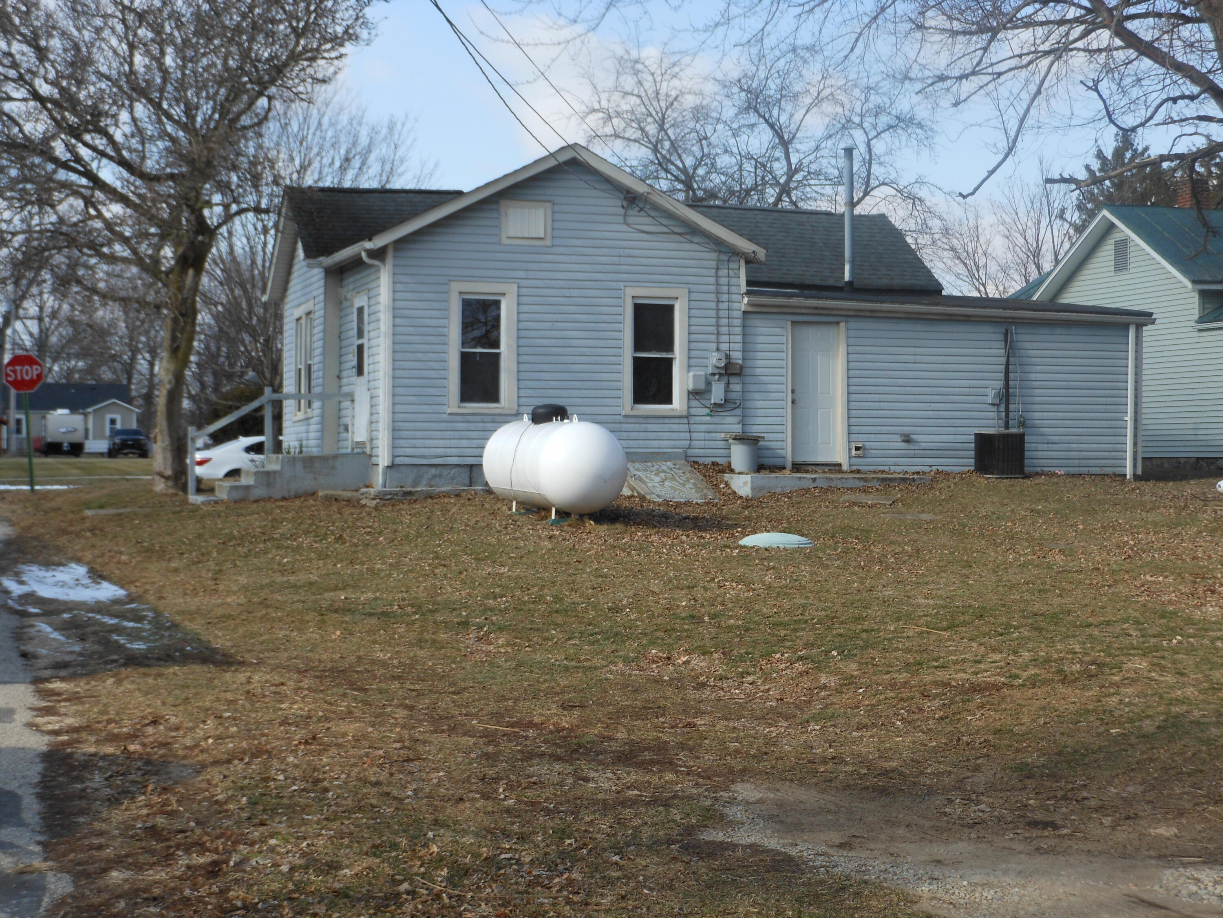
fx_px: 1908
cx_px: 612
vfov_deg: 27.0
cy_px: 459
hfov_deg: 35.5
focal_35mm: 54
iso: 80
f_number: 4.9
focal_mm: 9.6
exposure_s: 1/320
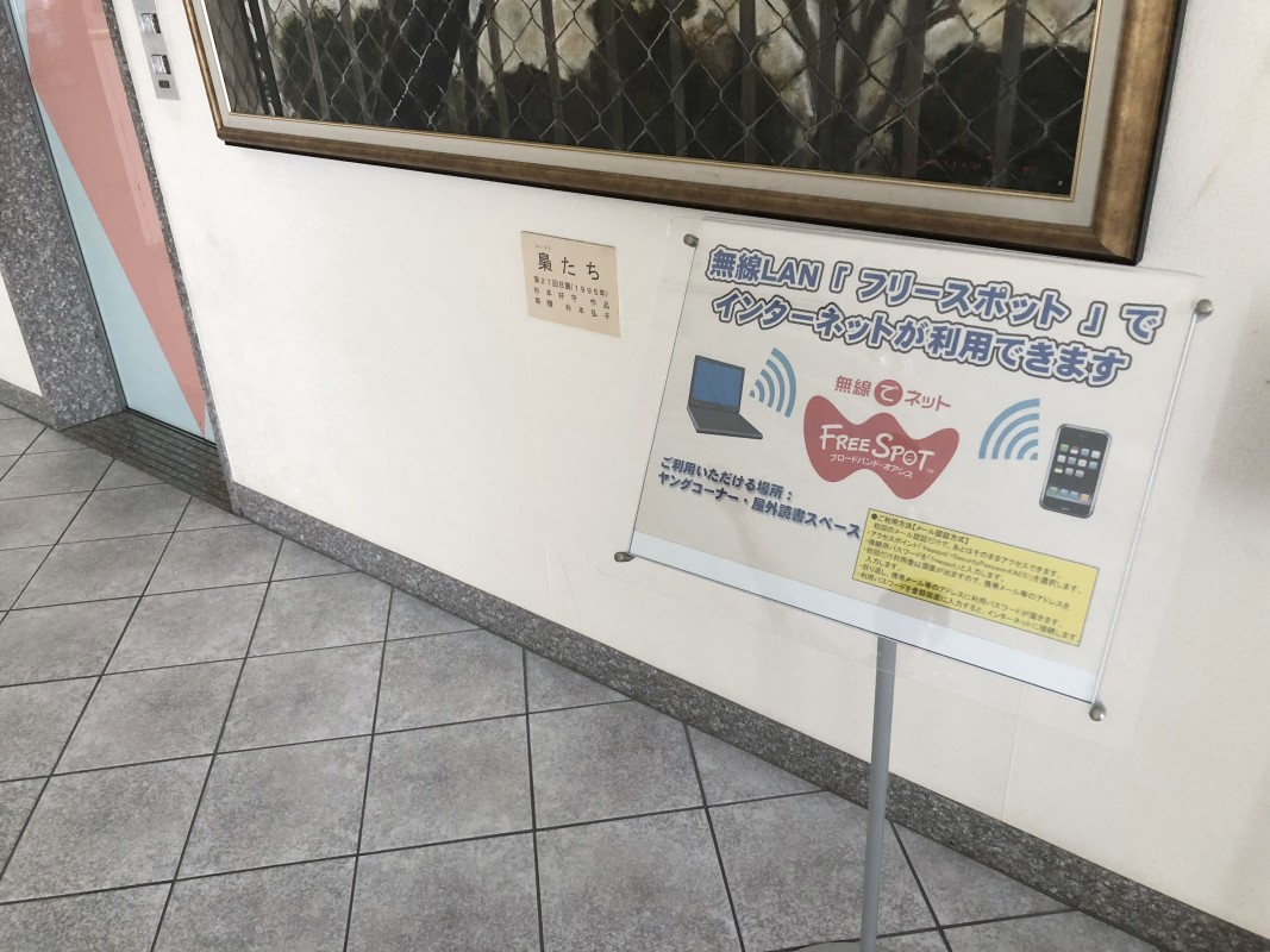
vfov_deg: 49.7
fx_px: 1027
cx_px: 635
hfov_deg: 63.4
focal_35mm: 28
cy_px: 476
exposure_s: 1/15
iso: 50
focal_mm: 3.99
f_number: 1.8
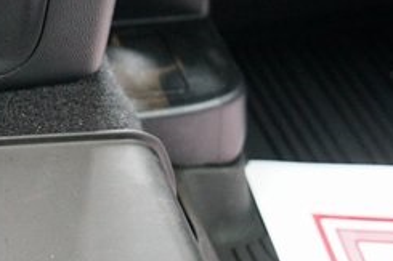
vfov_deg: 11.7
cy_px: -47
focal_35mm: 115
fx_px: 1255
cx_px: -72
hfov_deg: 17.1
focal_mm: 44
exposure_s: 1/20
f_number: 3.5
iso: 6400
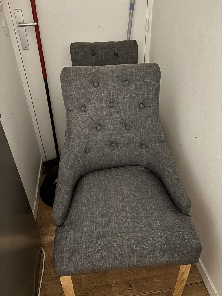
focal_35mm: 26
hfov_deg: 53.1
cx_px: 111
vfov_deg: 67.3
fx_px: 222
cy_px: 148
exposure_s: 1/20
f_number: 1.6
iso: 1000
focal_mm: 5.96
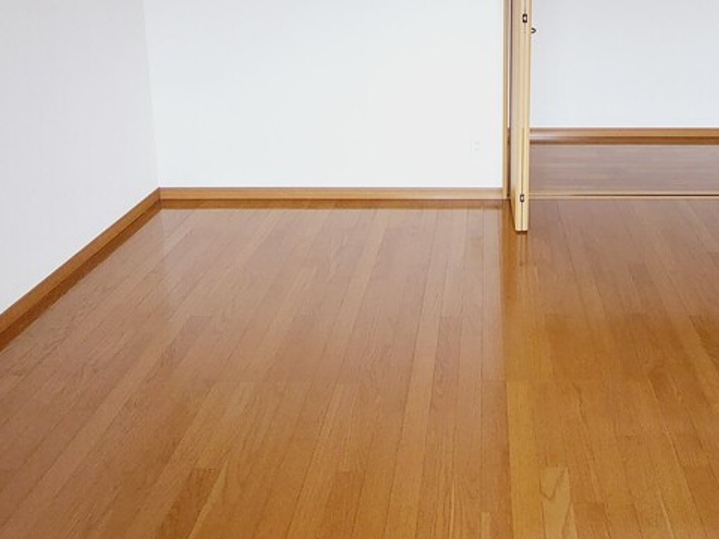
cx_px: 505
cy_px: 9
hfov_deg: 64.7
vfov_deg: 45.4
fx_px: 540
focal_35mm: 26
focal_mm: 1.74
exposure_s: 1/40
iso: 400
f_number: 2.2
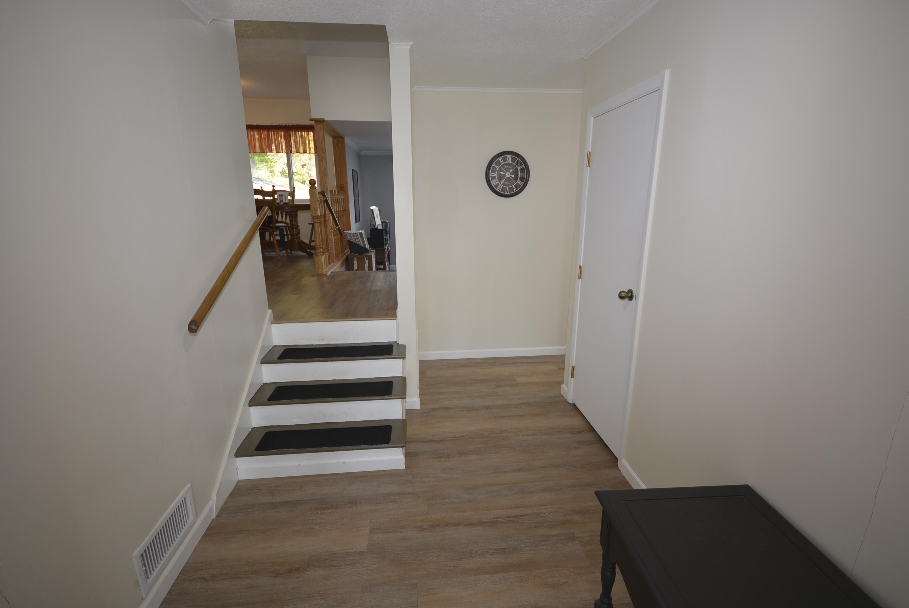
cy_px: 304
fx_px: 417
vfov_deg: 72.2
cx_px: 454
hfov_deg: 94.9
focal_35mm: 16
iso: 280
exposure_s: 1/60
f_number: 4.2
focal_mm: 11
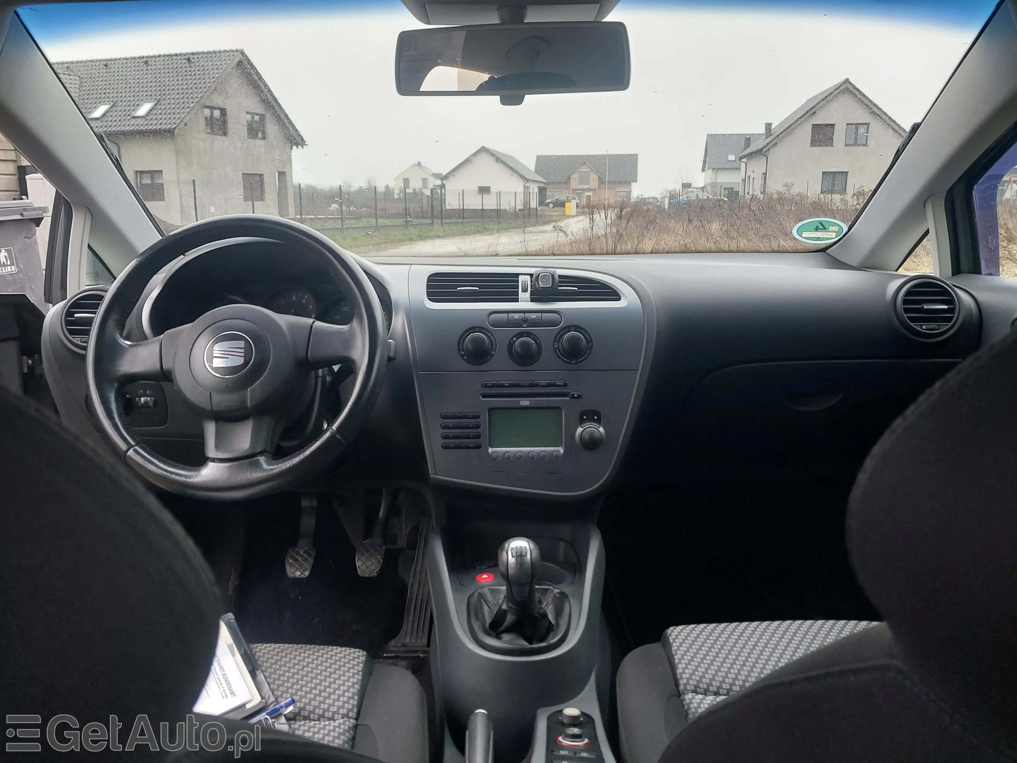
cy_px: 382
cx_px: 508
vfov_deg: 46.8
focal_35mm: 30
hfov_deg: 60.0
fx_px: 881
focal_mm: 4.6
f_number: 1.8
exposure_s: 1/50
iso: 80
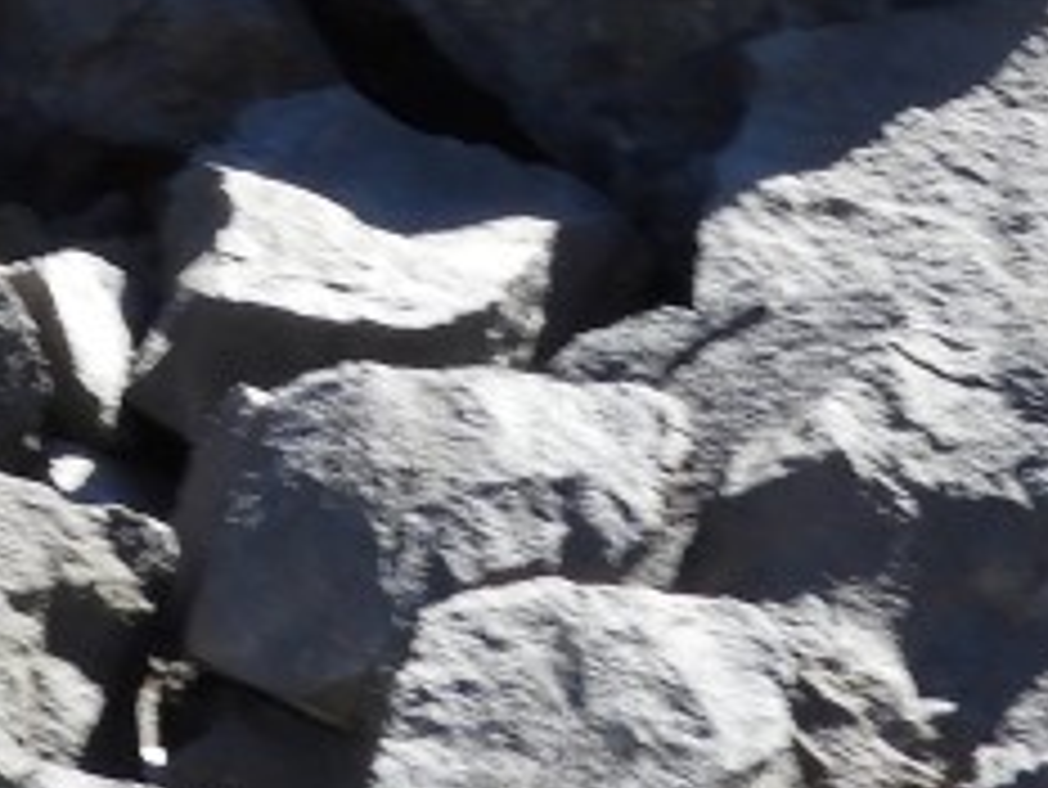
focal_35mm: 432
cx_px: 67
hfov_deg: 4.6
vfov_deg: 3.4
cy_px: -639
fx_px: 13086
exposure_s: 1/200
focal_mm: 12.5
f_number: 4.5
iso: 100
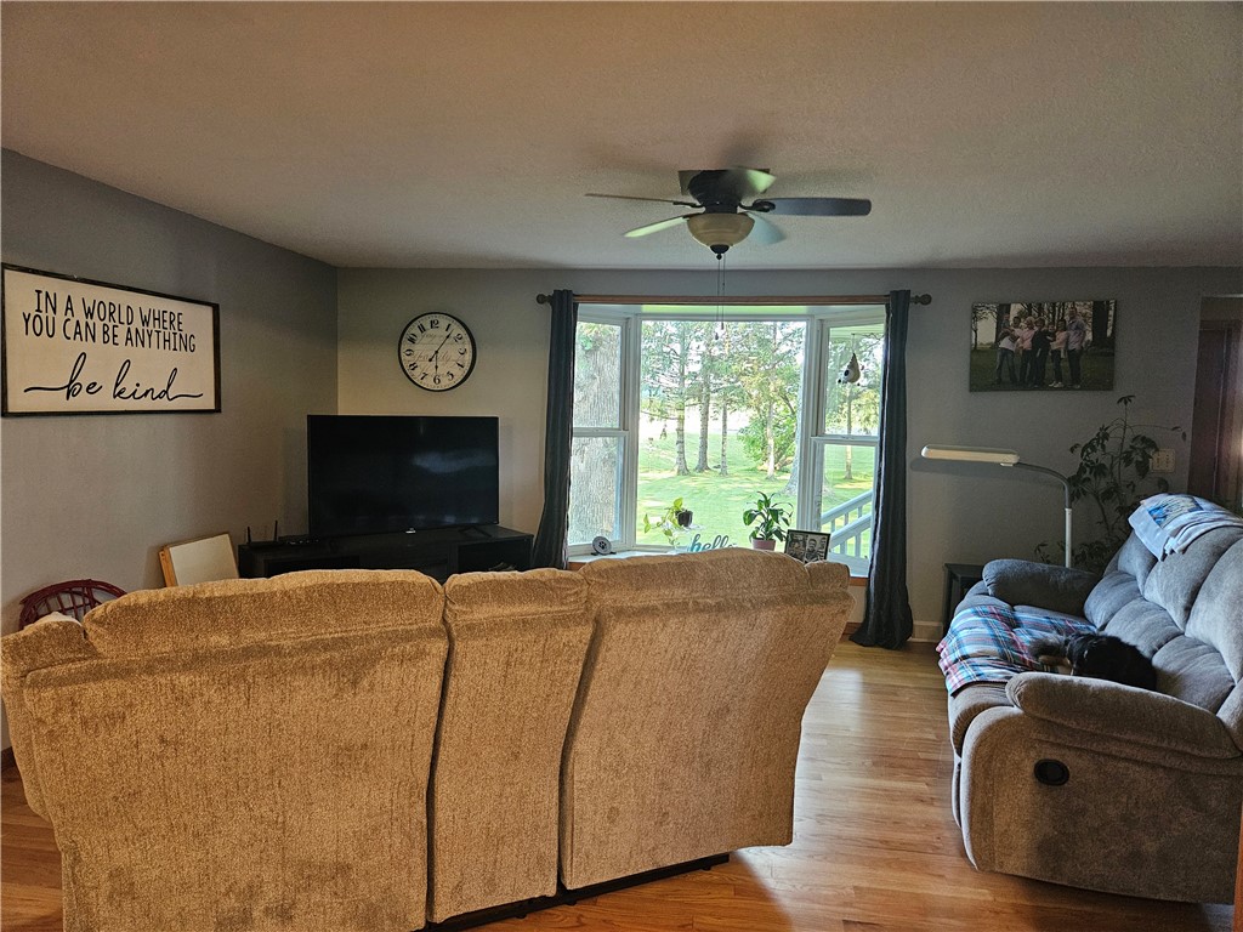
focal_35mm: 23
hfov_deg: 73.9
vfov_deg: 58.9
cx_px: 622
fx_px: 826
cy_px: 466
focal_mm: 5.4
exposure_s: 1/120
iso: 800
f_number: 1.8
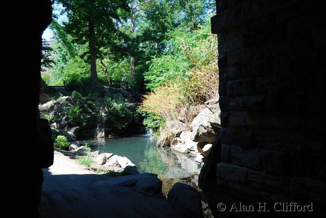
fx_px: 299
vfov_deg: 40.0
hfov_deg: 57.2
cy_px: 109
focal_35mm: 33
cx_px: 163
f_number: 5
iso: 100
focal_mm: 22
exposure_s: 1/125
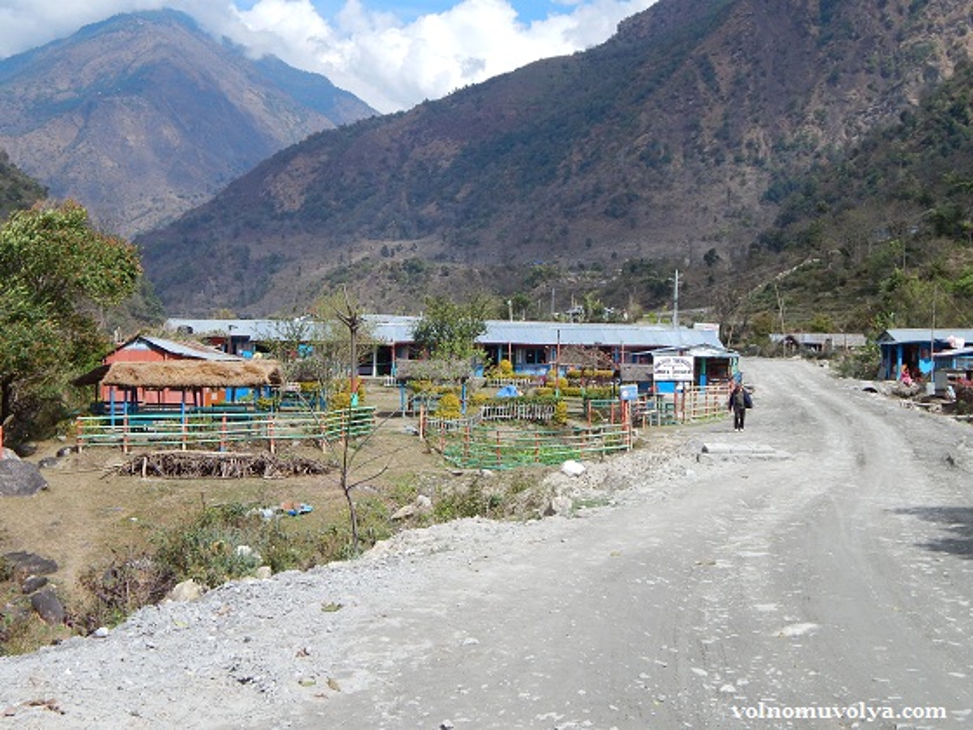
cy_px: 365
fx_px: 1377
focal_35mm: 49
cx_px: 486
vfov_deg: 29.7
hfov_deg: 38.9
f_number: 3.7
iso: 125
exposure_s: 1/1250
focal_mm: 8.6
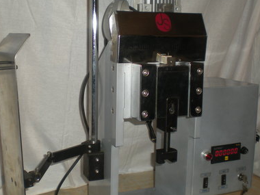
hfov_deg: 38.1
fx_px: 376
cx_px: 107
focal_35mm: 50
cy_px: 85
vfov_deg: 29.1
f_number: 3.1
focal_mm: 6.3
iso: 64
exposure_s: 1/60
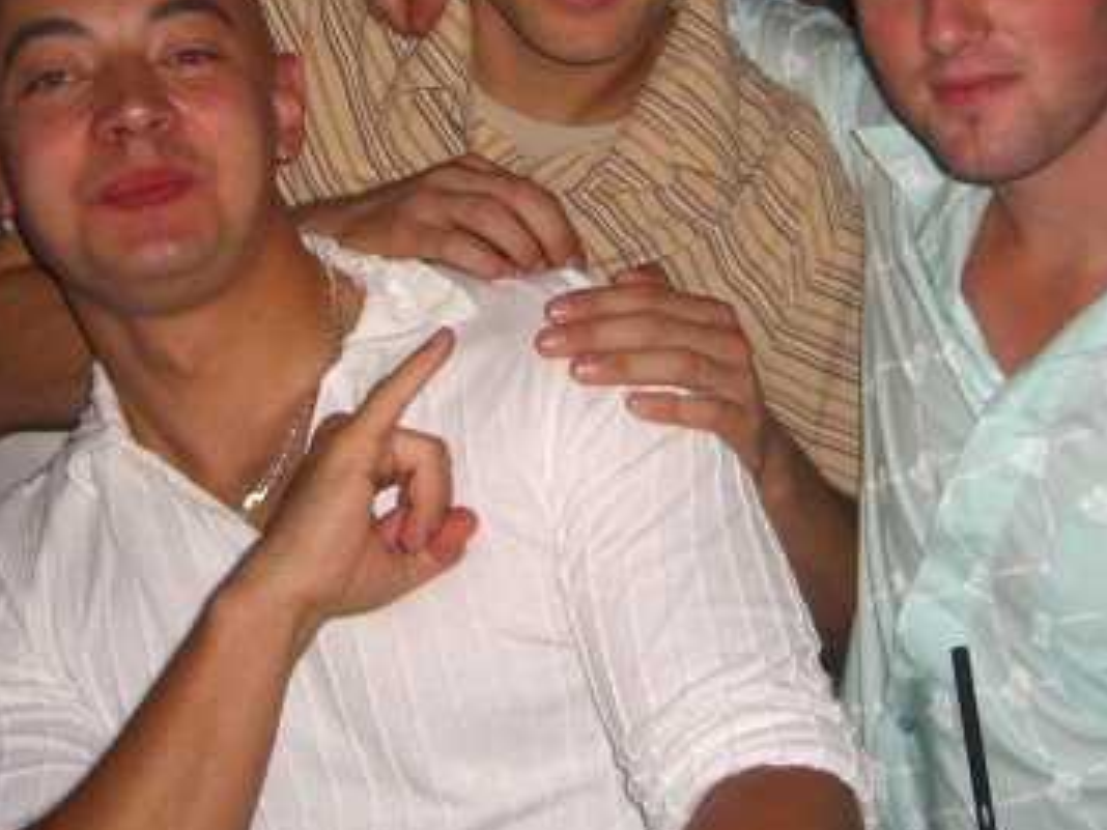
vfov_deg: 22.6
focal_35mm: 64
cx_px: 603
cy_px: 159
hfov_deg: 30.2
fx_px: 2047
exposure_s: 1/60
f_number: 2.8
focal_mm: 7.9
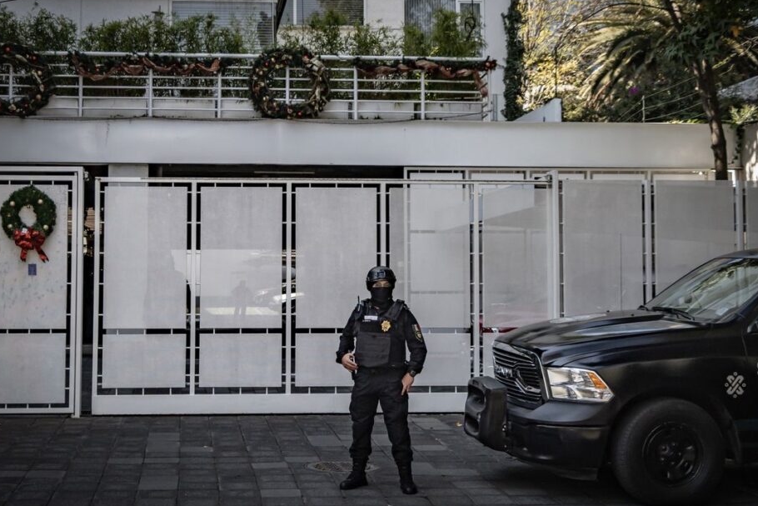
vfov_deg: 29.9
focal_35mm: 45
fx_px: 948
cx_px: 388
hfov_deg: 43.6
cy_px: 262
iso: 400
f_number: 5
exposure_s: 1/2500
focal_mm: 40
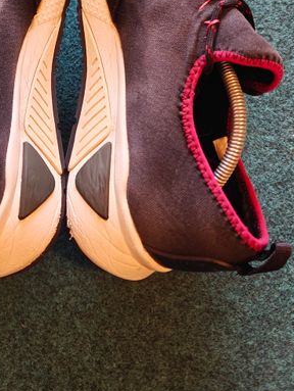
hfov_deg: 29.8
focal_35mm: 48
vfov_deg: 37.9
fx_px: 543
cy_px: 67
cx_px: 69
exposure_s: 1/50
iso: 320
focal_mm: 6.06
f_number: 1.6
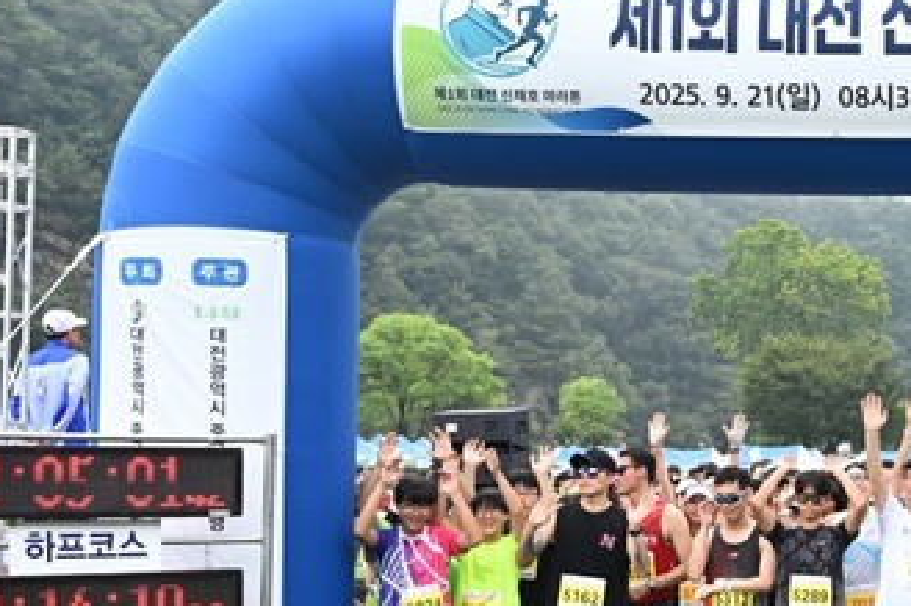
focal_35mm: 69
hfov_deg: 27.7
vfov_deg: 19.6
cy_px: 410
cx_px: 886
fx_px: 1747
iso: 2000
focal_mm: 32.5
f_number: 7.1
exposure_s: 1/400
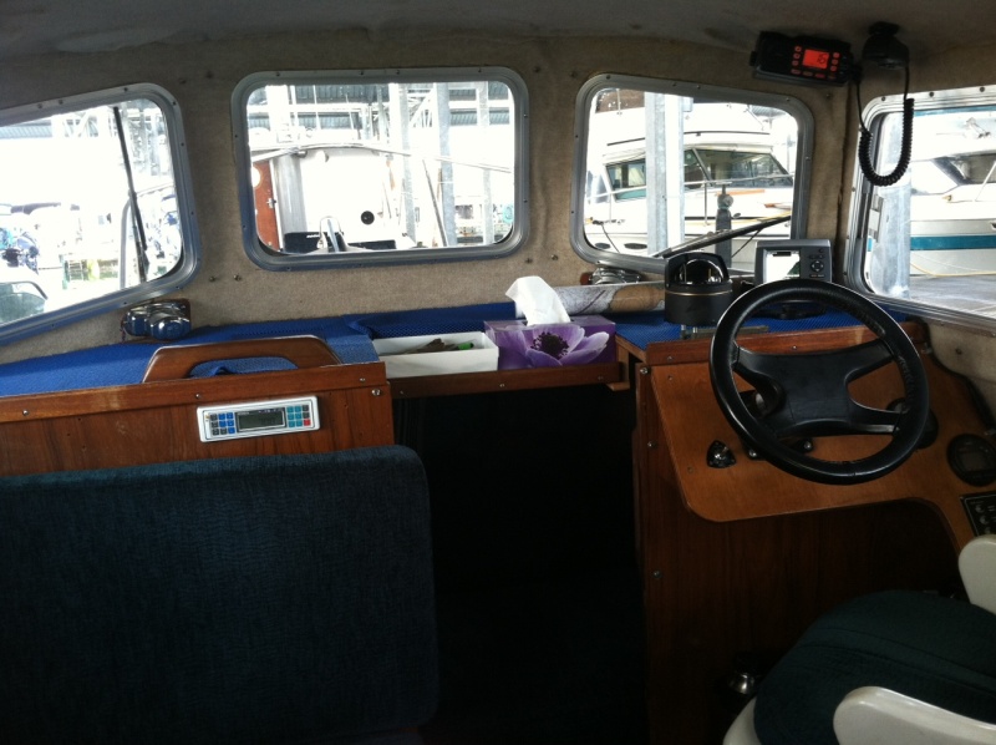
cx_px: 498
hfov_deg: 52.7
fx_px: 1006
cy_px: 372
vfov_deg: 40.6
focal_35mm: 35
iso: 100
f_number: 2.8
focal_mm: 3.85
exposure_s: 1/25
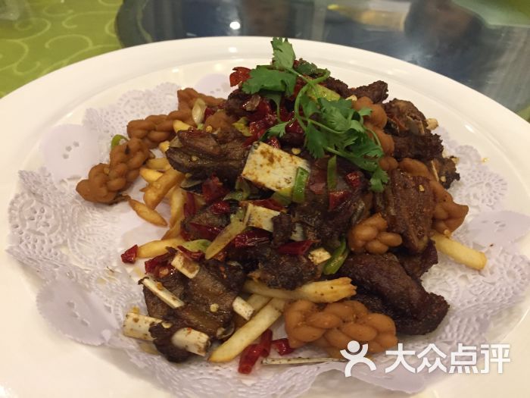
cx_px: 265
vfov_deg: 48.2
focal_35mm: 29
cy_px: 199
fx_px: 444
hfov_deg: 61.7
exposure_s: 1/33
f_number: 2.2
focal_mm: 4.15
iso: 200
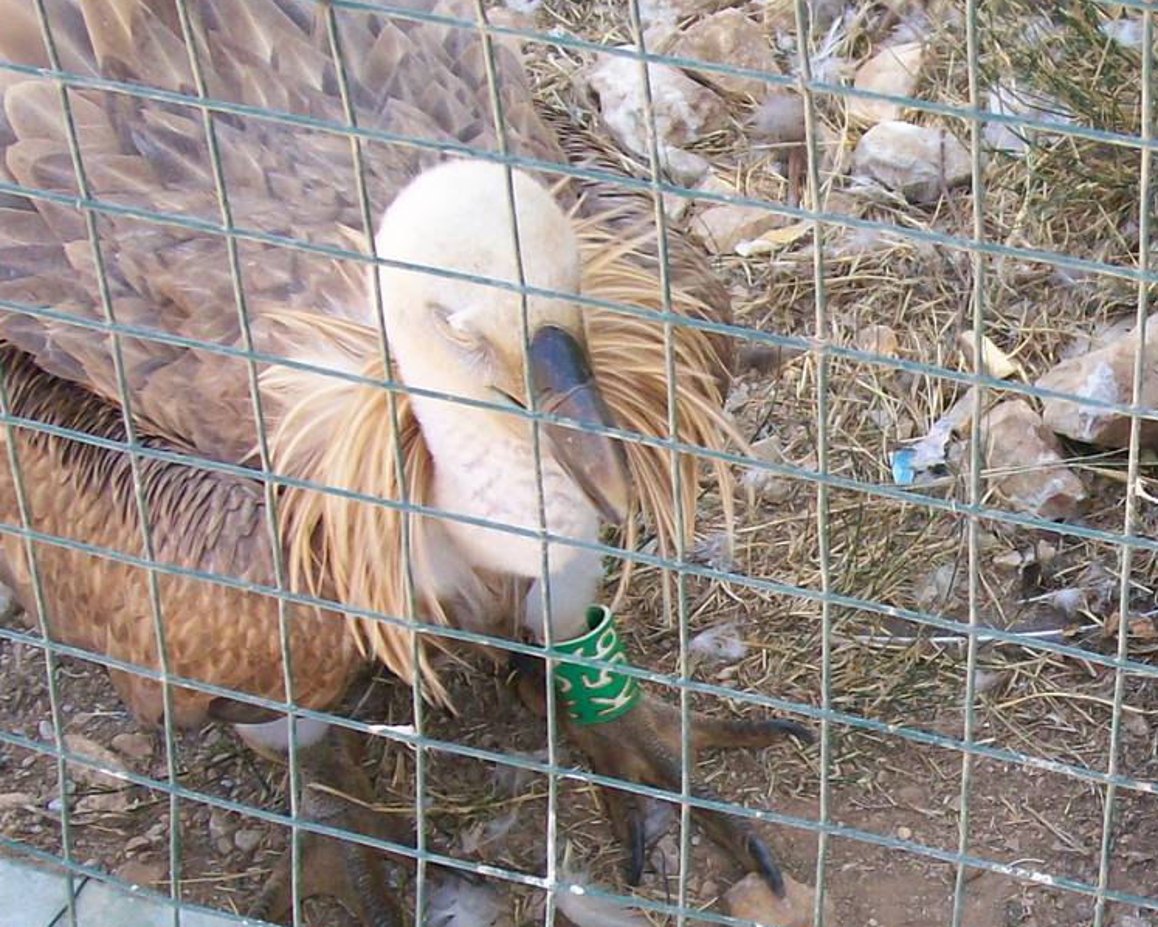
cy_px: 634
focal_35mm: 94
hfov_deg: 20.0
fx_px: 3222
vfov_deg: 16.3
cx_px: 1054
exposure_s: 1/122
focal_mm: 7.6
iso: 80
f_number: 3
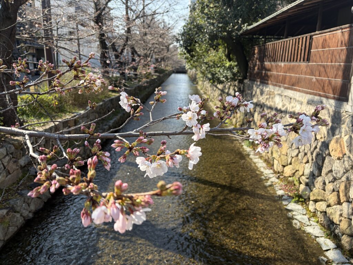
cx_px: 176
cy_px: 132
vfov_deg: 53.1
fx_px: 265
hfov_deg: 67.3
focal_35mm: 26
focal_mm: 5.96
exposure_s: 1/873
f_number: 1.6
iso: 50
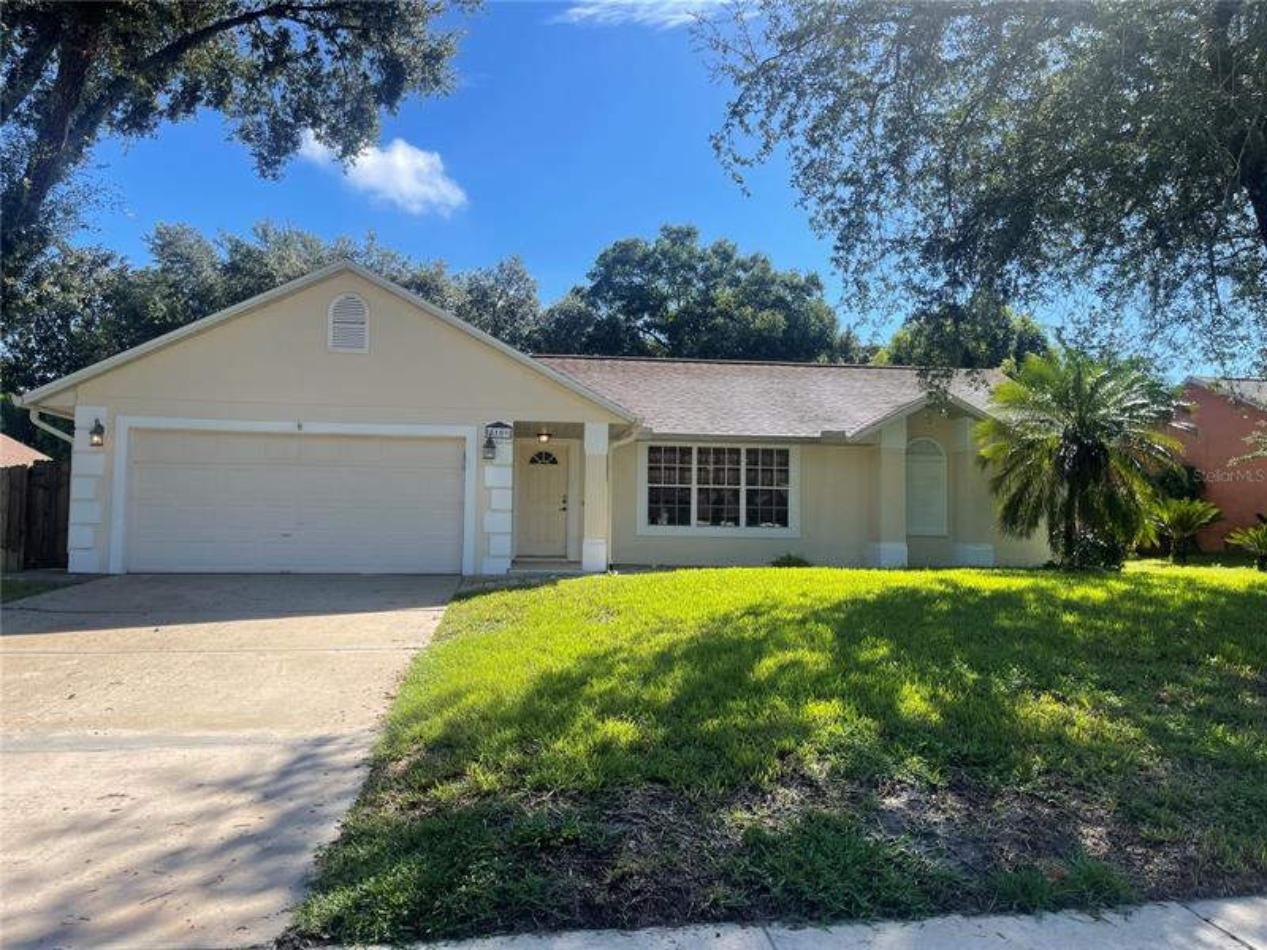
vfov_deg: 53.1
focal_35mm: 26
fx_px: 952
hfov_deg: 67.3
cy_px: 475
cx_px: 634
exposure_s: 1/2387
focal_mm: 5.1
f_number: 1.6
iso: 32
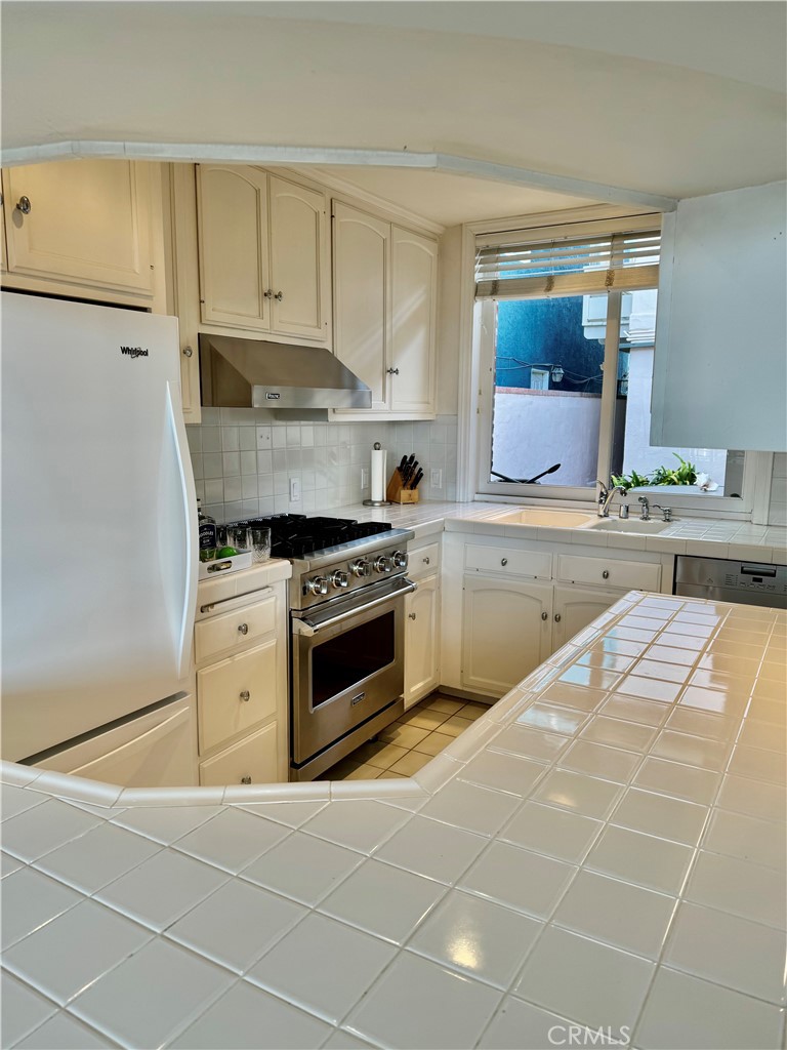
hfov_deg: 56.8
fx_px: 728
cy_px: 525
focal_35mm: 24
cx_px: 394
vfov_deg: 71.6
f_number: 1.78
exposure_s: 1/120
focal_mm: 6.76
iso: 64
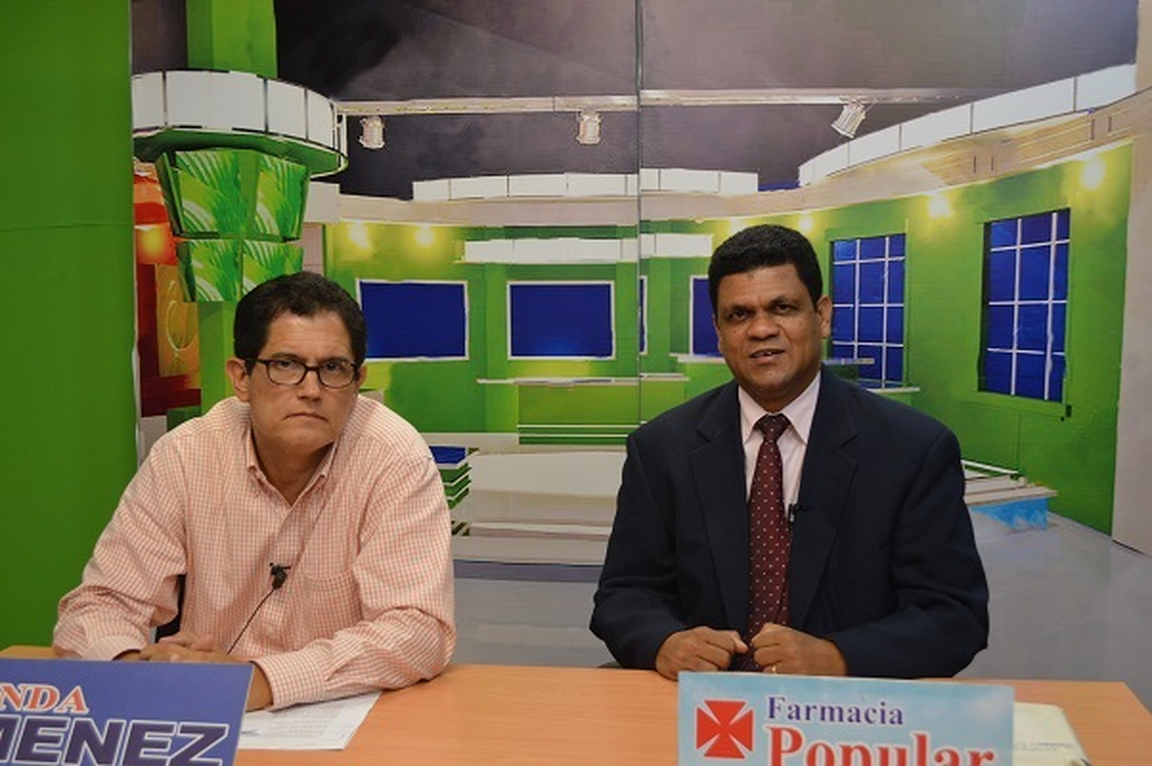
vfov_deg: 31.8
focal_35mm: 42
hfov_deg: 46.4
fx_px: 1343
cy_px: 383
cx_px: 576
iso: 640
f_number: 4.5
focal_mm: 28
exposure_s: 1/60
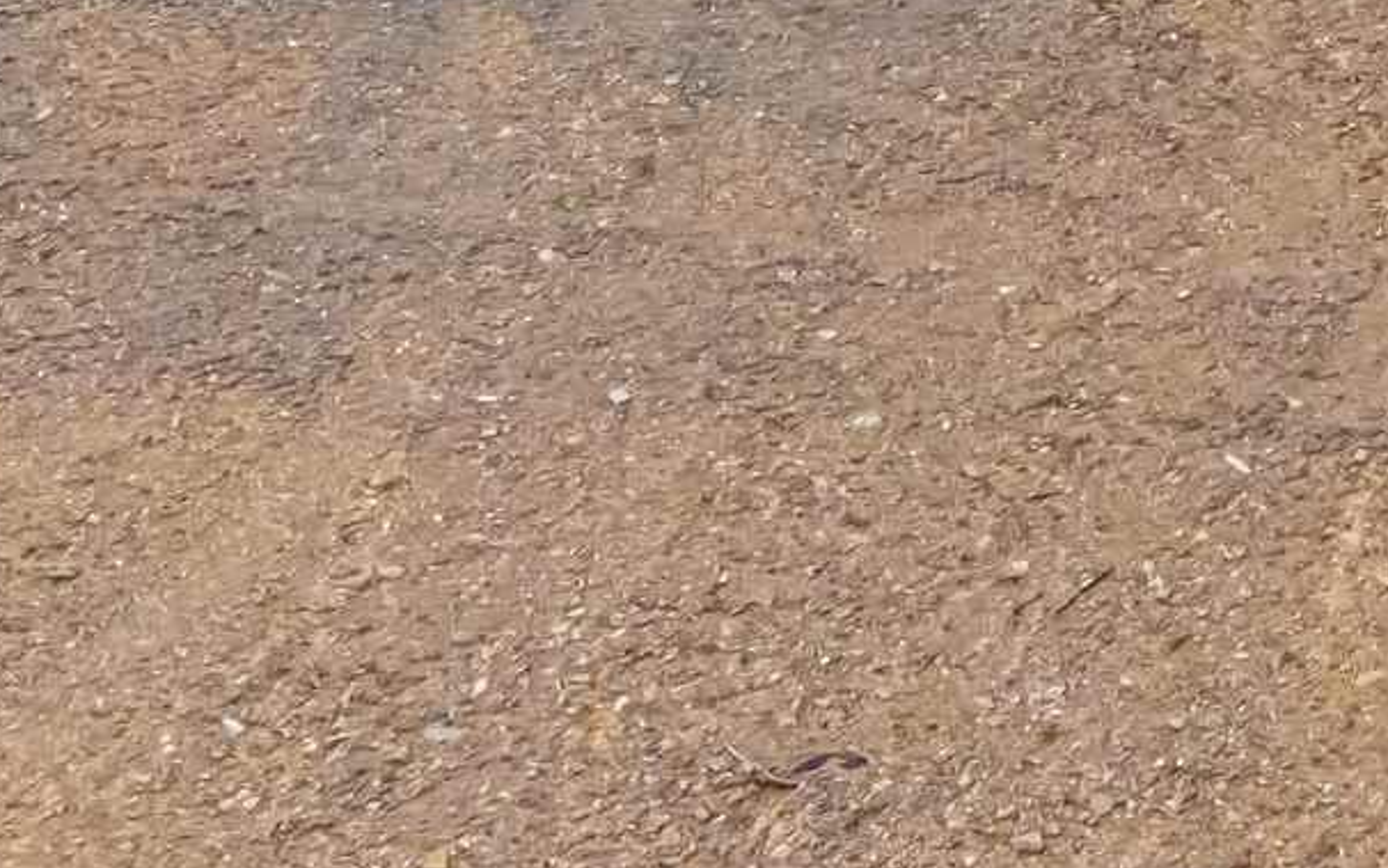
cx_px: 2678
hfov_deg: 13.9
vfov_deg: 8.9
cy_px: -1381
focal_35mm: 129
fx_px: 4881
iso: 100
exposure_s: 1/120
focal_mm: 4.5
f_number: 2.8
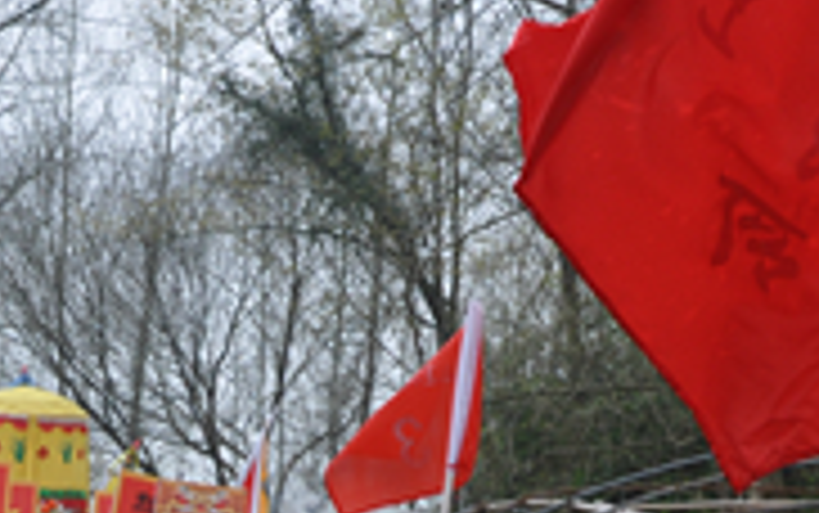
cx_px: 108
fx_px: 2807
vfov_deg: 10.3
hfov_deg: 16.4
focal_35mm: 126
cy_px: 632
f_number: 7.1
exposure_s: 1/200
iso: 200
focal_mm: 25
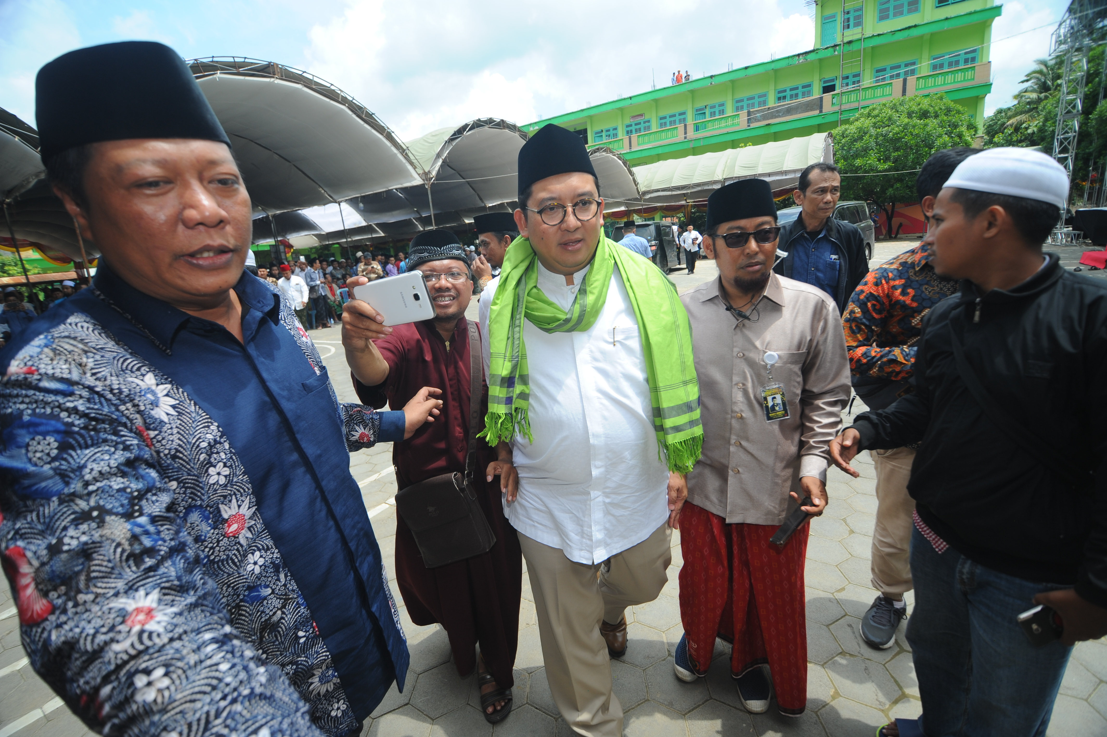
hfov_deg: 96.8
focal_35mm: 16
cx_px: 554
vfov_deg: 73.7
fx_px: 492
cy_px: 368
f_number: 5.6
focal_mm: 16
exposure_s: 1/1000
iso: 250
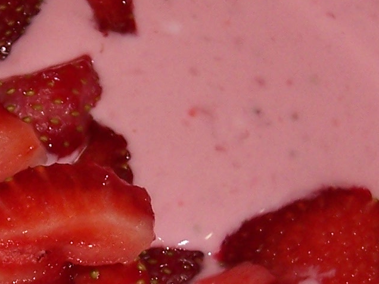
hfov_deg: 11.1
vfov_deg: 8.5
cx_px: -91
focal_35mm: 175
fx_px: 1916
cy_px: 249
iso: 100
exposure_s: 1/60
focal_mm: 8
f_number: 2.8
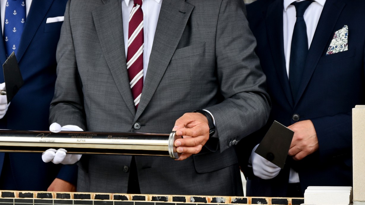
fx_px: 1568
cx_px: 162
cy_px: 43
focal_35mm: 162
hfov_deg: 13.3
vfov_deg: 7.5
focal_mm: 62
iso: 100
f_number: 4
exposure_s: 1/125
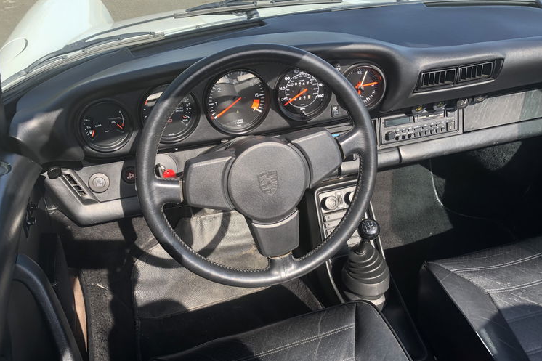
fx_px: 452
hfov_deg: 61.9
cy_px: 197
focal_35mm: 30
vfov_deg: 43.5
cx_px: 265
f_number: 1.8
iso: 20
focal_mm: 3.99
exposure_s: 1/260
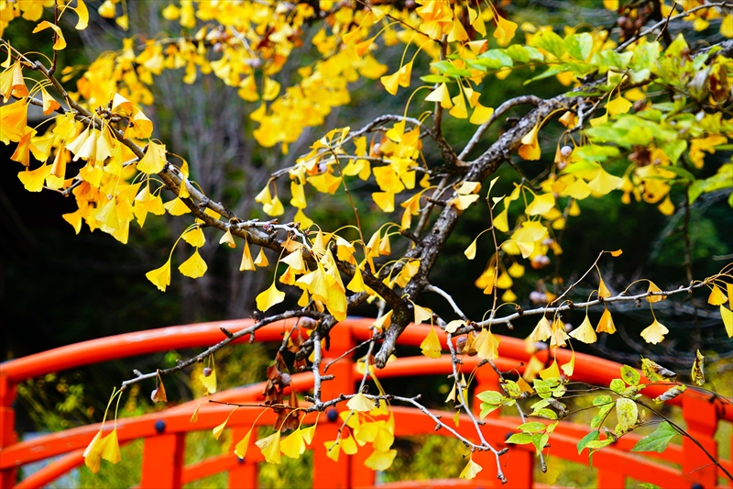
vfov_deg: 13.3
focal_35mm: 103
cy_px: 244
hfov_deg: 19.8
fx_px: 2097
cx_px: 366
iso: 160
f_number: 5.6
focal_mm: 103
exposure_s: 1/125
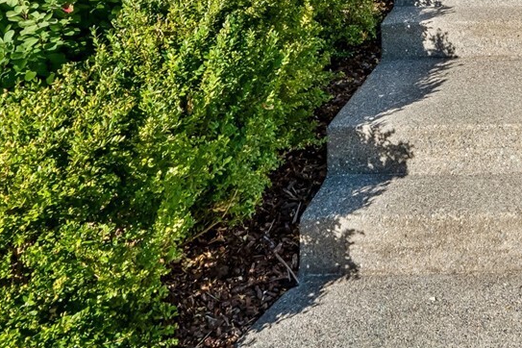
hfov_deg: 36.2
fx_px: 725
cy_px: -158
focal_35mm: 50
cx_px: 505
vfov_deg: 22.6
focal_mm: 16
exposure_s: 1/800
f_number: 9
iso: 400
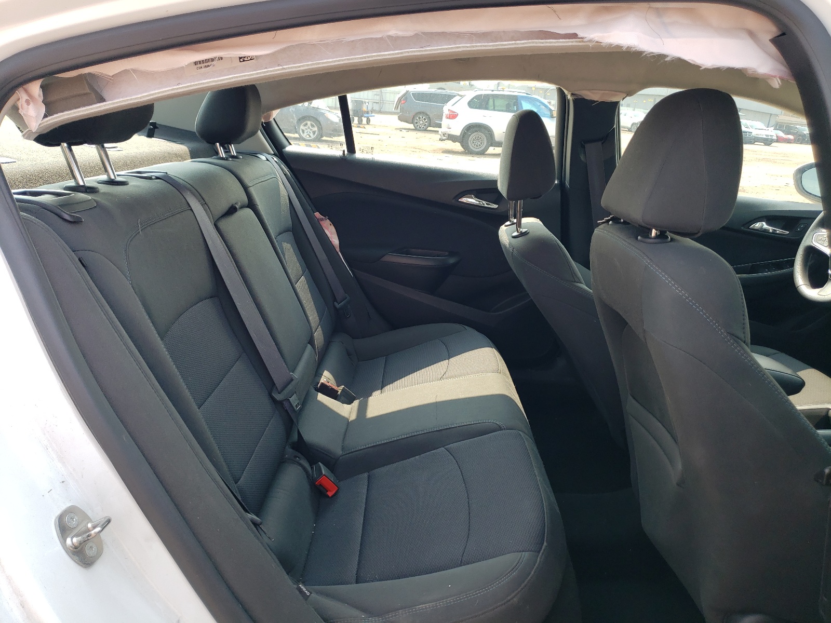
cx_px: 416
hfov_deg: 67.3
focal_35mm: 26
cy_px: 312
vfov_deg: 53.1
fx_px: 624
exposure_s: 1/400
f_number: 1.5
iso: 50
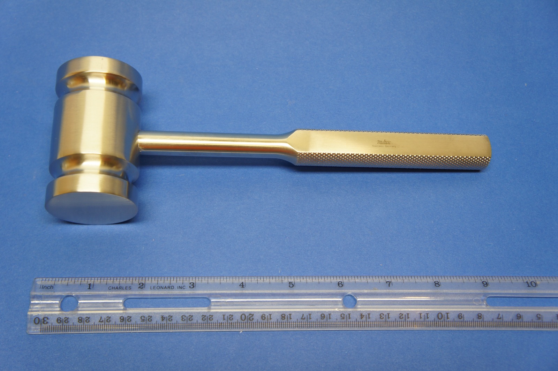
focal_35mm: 44
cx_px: 279
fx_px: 674
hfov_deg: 45.0
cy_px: 186
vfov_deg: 30.8
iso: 200
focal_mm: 29
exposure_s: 1/20
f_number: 4.5
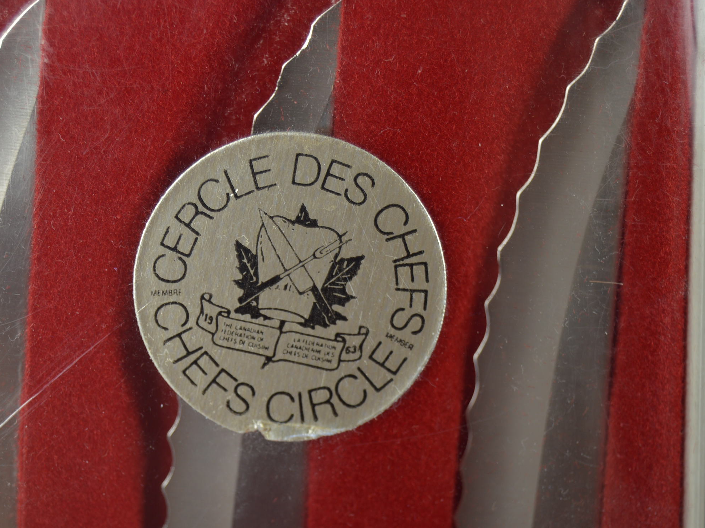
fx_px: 2459
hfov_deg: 16.3
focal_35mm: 121
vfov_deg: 12.3
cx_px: 278
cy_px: 326
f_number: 5.6
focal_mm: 55
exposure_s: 1/160
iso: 100
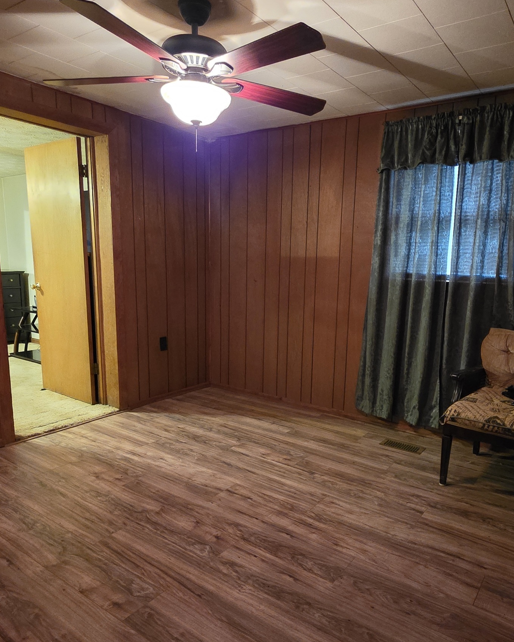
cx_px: 297
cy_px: 351
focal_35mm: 23
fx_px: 437
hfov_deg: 60.6
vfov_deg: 72.4
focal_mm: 2.2
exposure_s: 1/40
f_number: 1.9
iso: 1250
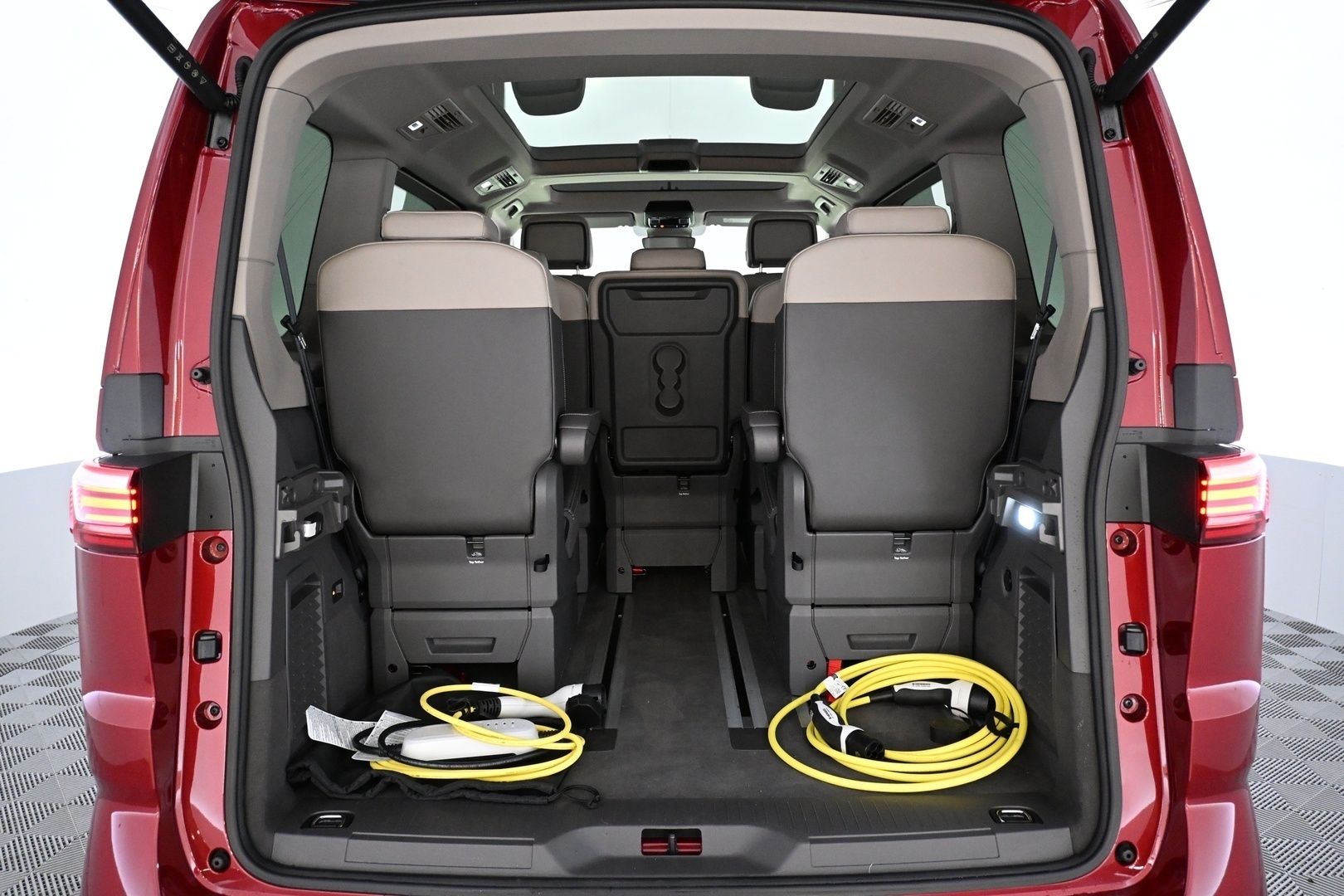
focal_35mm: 28
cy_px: 448
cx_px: 672
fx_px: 1036
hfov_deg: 65.9
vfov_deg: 46.8
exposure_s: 1/80
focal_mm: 18.5
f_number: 3.8
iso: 3200
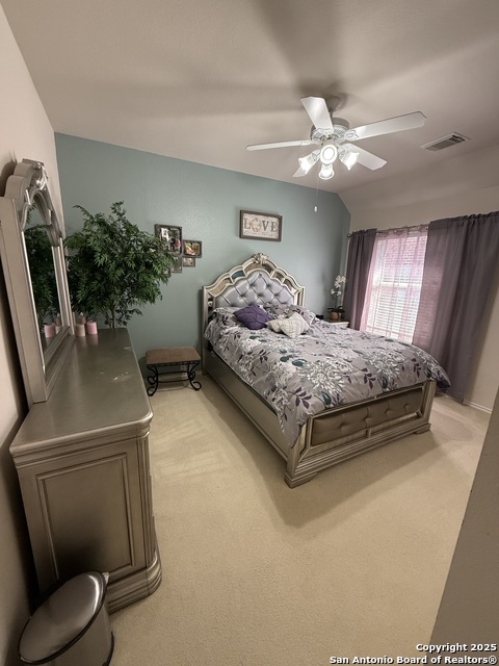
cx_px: 250
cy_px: 333
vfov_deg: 102.1
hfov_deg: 85.7
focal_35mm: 14
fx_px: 269
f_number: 2.2
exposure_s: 1/99
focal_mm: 2.22
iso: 320
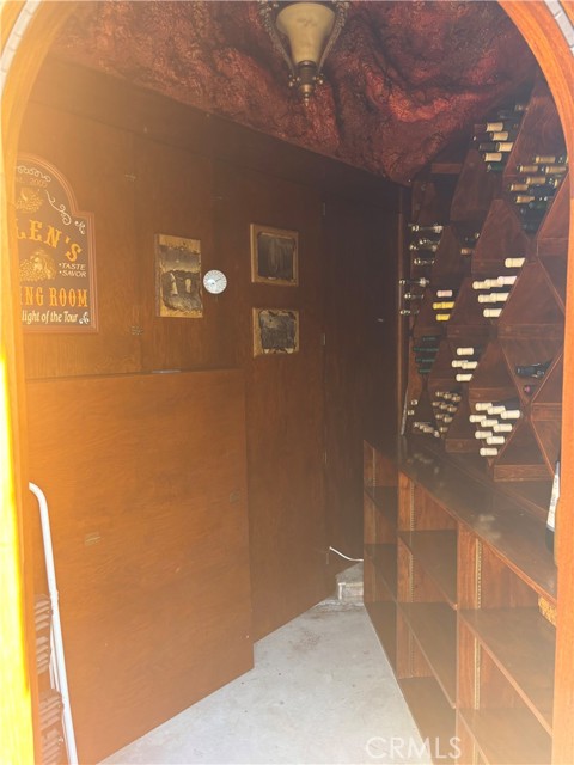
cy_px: 382
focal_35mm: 26
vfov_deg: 67.3
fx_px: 575
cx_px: 287
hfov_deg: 53.1
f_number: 1.6
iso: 125
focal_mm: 5.96
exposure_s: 1/68
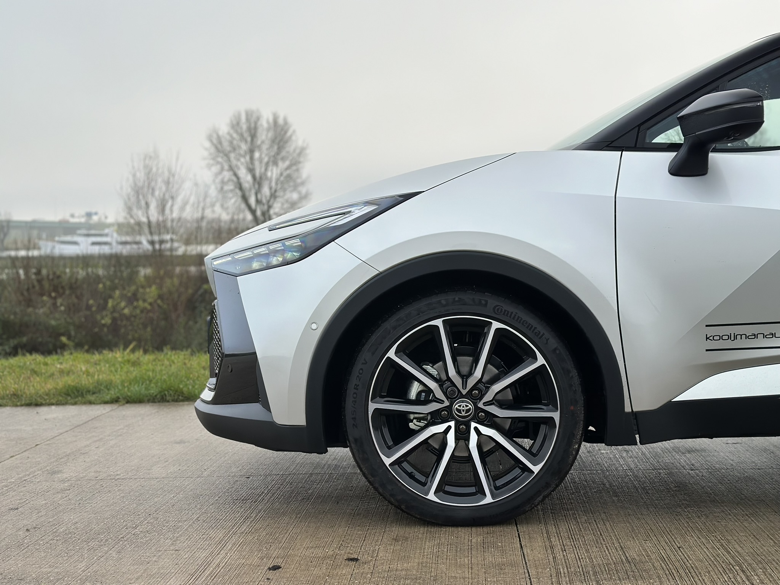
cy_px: 292
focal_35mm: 48
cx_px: 390
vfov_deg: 30.3
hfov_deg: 39.7
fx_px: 1082
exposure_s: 1/435
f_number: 1.78
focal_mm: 6.86
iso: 80
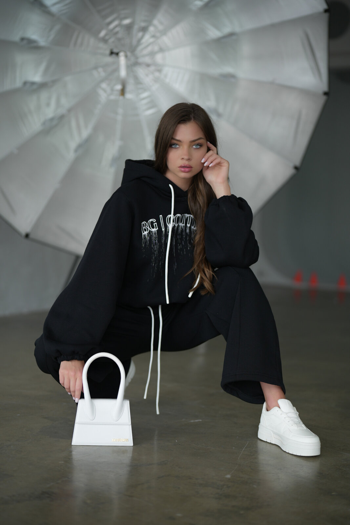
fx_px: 729
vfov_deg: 39.6
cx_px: 175
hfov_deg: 27.0
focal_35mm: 50
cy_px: 262
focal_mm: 50
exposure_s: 1/320
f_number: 1.4
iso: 125
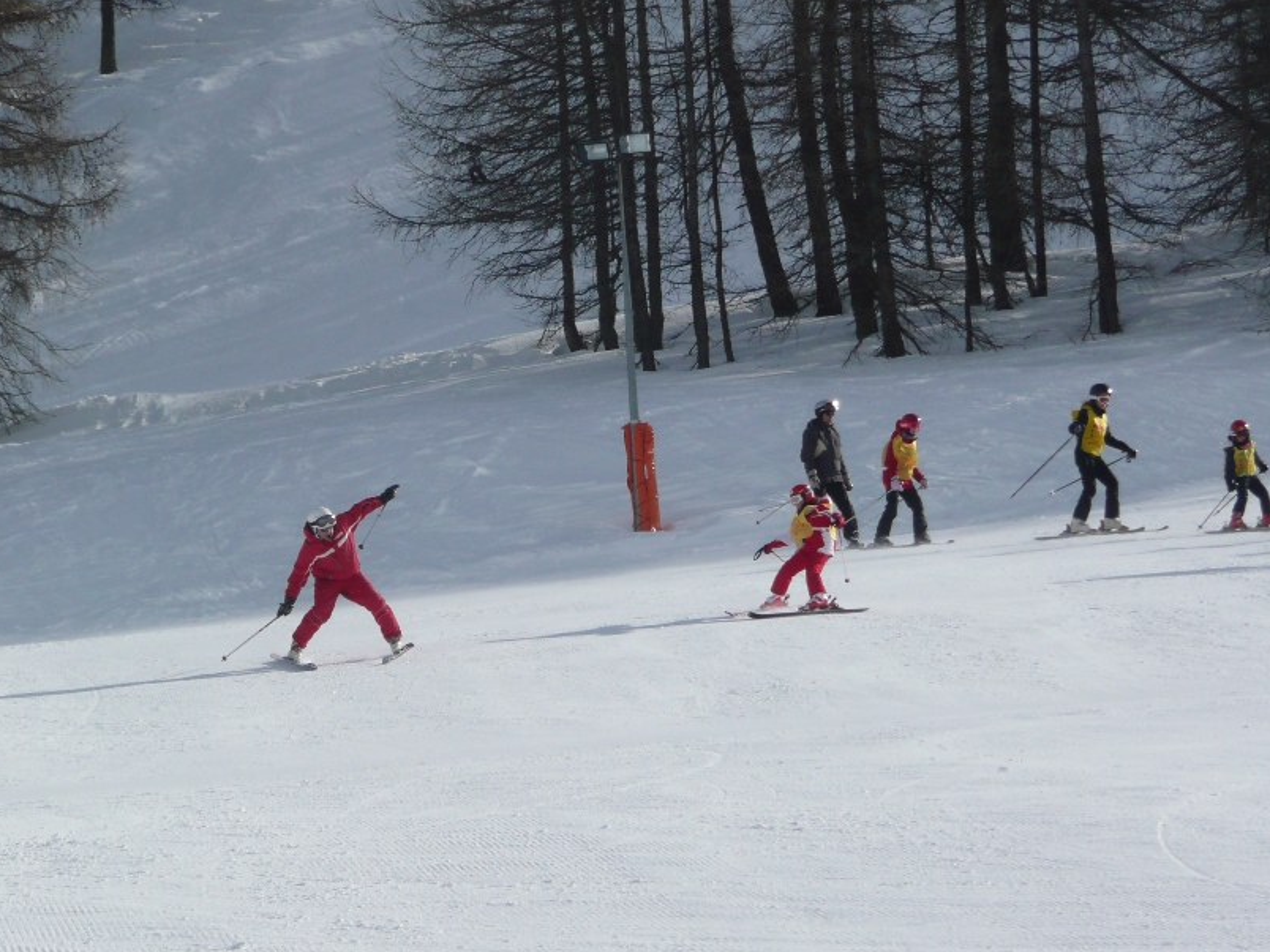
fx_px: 9906
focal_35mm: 270
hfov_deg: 7.3
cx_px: 727
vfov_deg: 5.5
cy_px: 553
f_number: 11
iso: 100
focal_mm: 34.8
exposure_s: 1/250
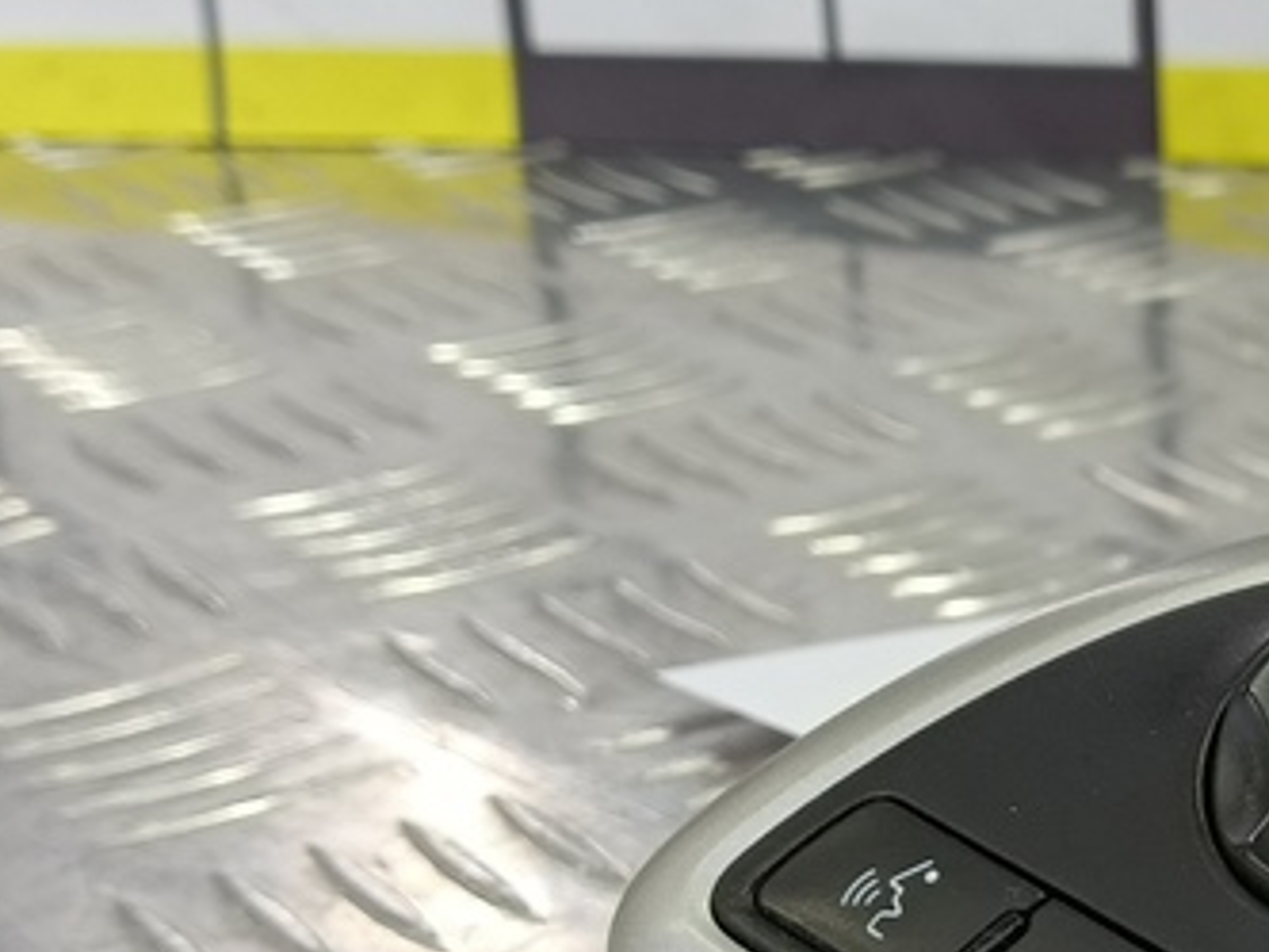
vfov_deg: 20.0
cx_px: 1472
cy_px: 986
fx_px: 2603
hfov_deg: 25.0
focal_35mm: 71
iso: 140
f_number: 1.6
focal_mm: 4.11
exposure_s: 1/50
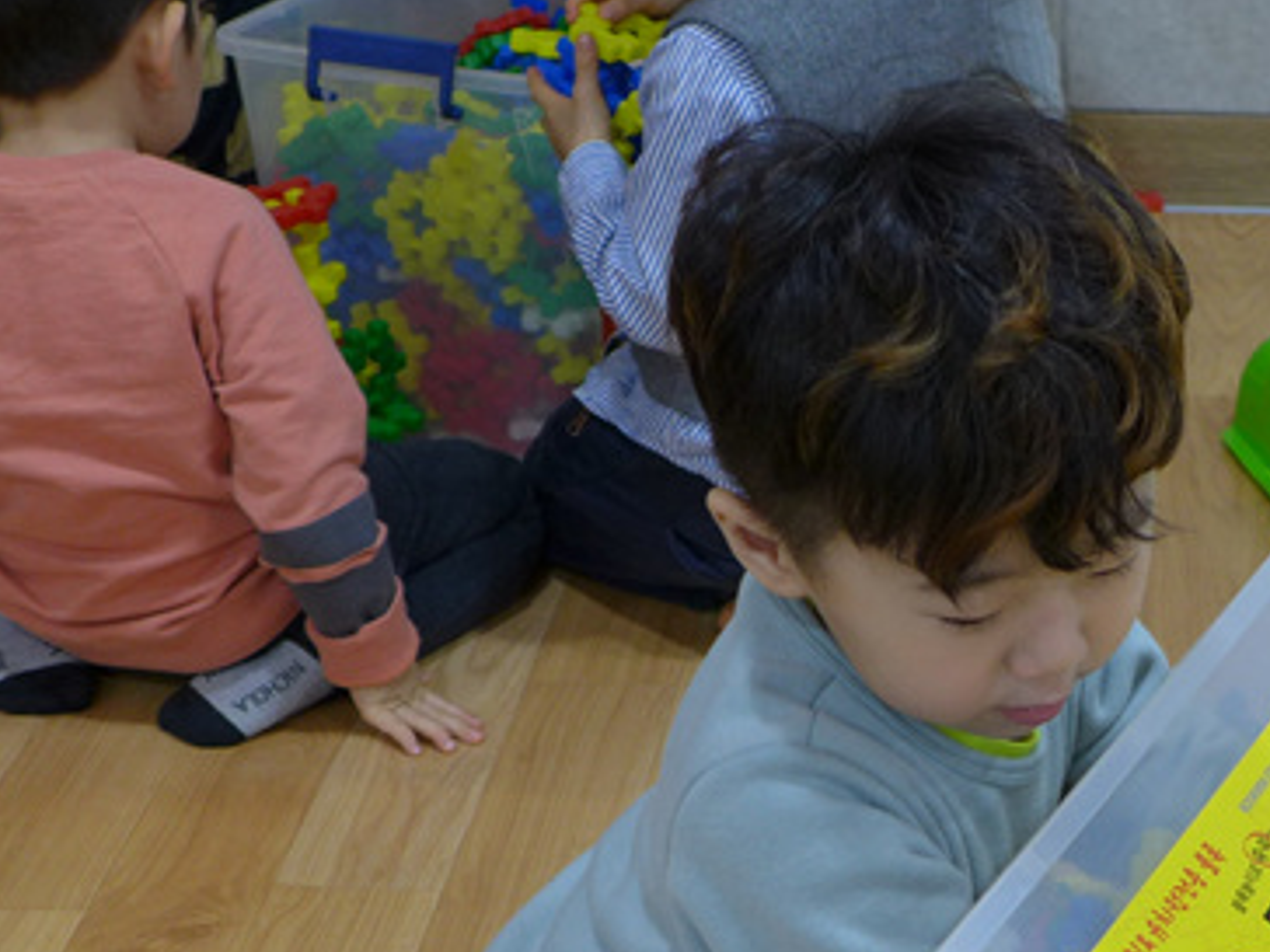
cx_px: 1169
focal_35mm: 88
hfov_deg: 21.7
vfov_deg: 16.6
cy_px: 785
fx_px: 3229
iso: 160
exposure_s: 1/80
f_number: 1.7
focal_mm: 7.9
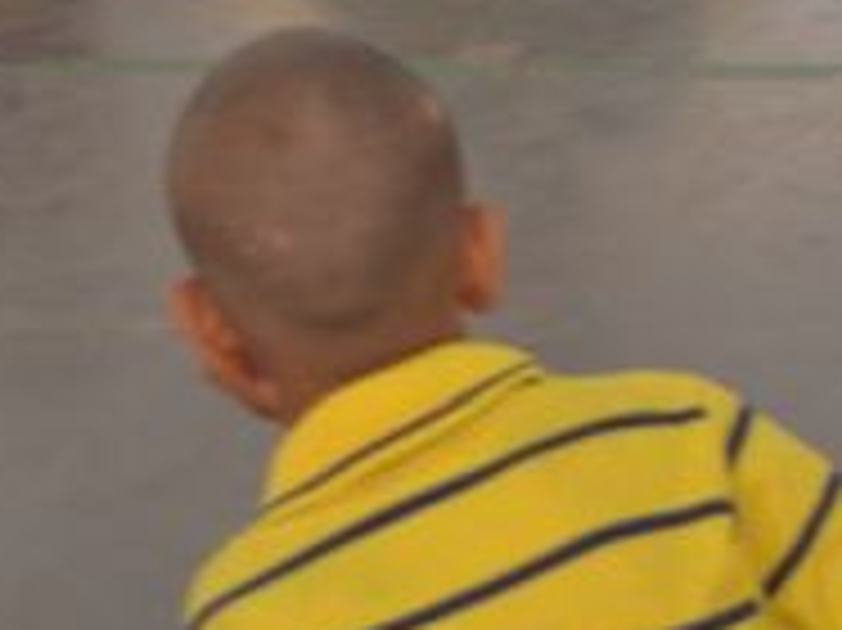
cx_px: 257
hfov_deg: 10.5
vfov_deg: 7.8
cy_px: -140
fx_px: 4594
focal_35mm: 189
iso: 400
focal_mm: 34
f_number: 4.5
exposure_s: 1/40
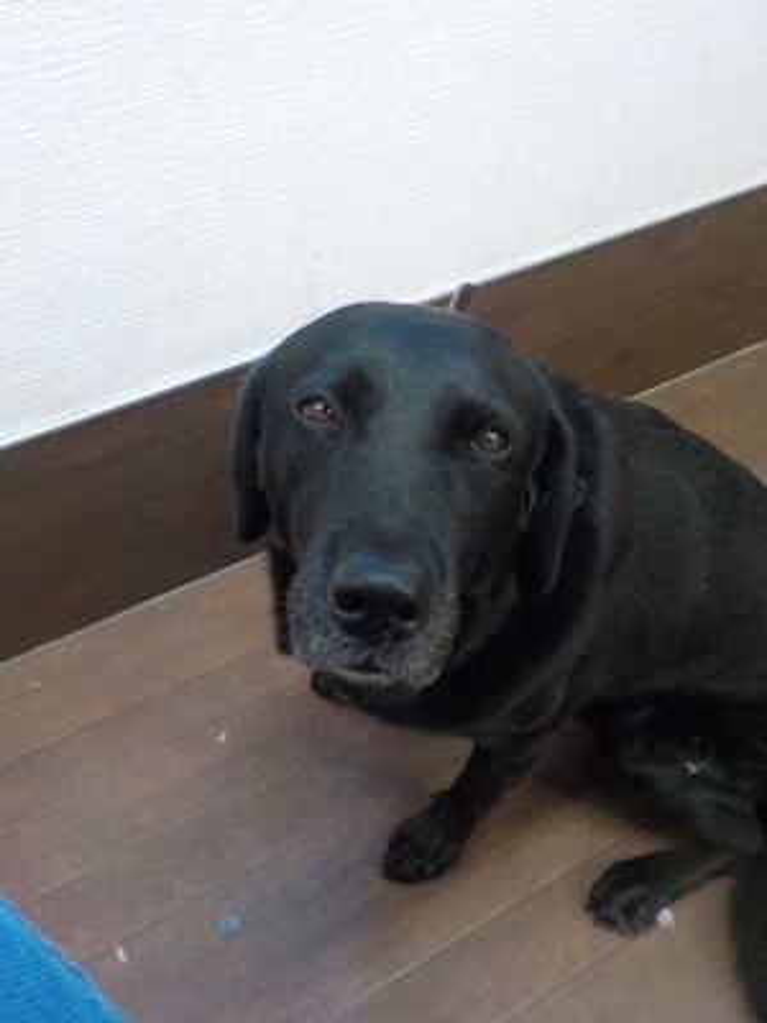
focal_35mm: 30
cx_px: 384
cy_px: 512
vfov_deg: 60.0
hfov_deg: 46.8
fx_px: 886
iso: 800
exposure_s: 1/50
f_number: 3.3
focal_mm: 4.1
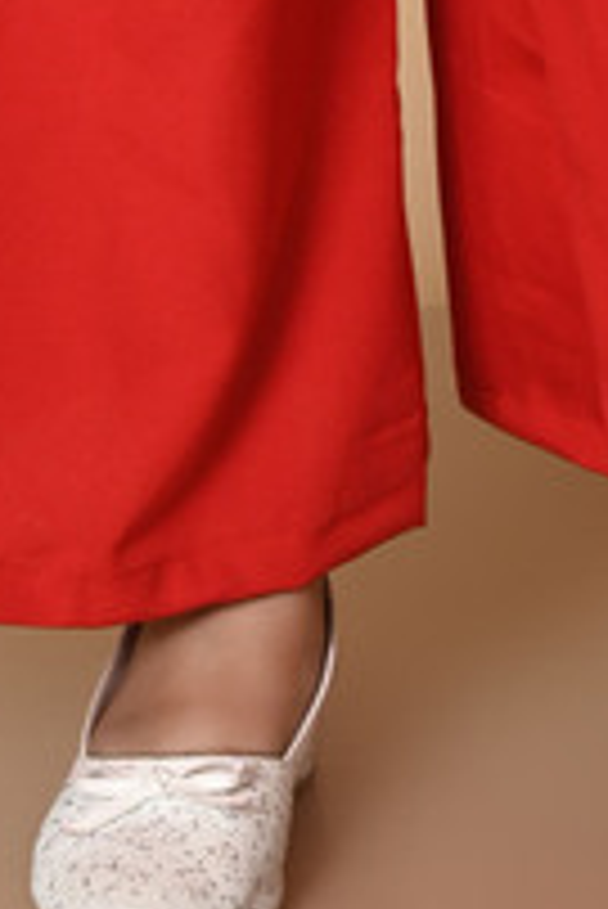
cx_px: 428
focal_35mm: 342
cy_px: -1184
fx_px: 8649
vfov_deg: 5.8
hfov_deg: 4.0
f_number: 11
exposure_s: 1/160
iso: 250
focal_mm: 69
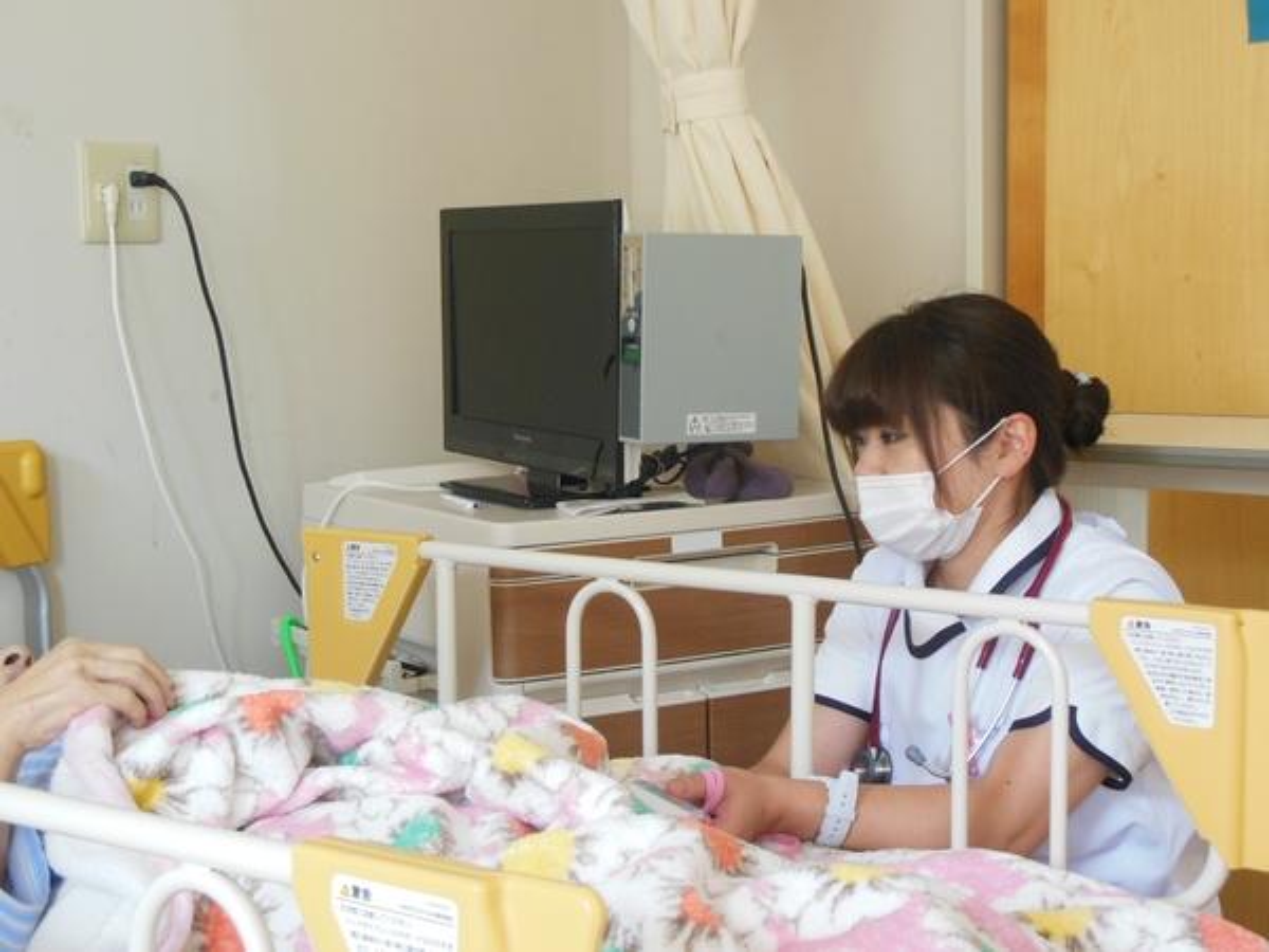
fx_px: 2090
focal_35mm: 57
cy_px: 476
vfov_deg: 25.7
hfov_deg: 33.8
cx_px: 634
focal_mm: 10.2
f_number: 4.1
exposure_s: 1/20
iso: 400
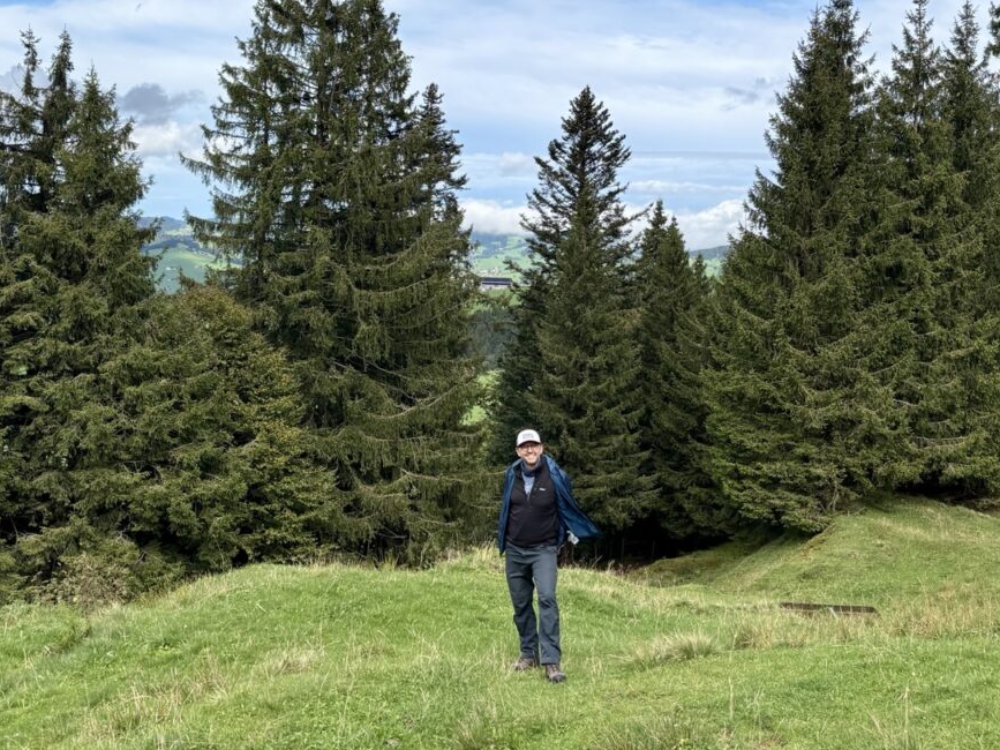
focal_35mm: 48
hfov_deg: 39.7
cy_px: 212
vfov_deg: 29.9
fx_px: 1386
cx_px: 476
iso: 50
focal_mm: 5.96
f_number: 1.6
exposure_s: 1/2778
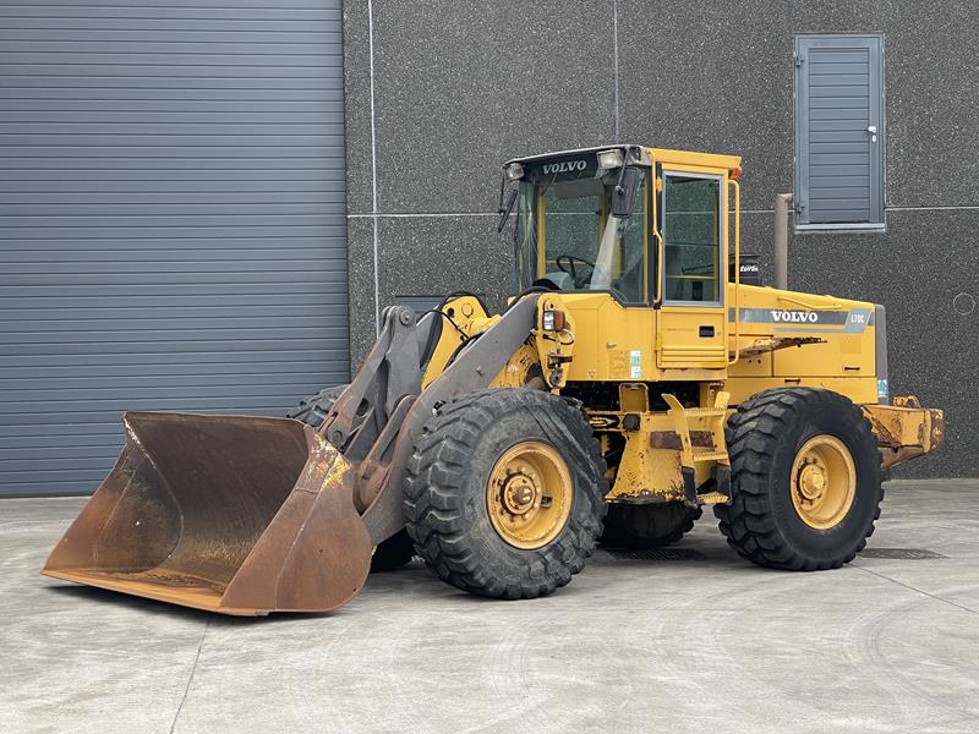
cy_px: 367
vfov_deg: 22.9
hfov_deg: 30.3
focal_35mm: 64
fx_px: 1810
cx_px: 490
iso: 20
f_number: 2.2
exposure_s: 1/221
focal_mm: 7.5
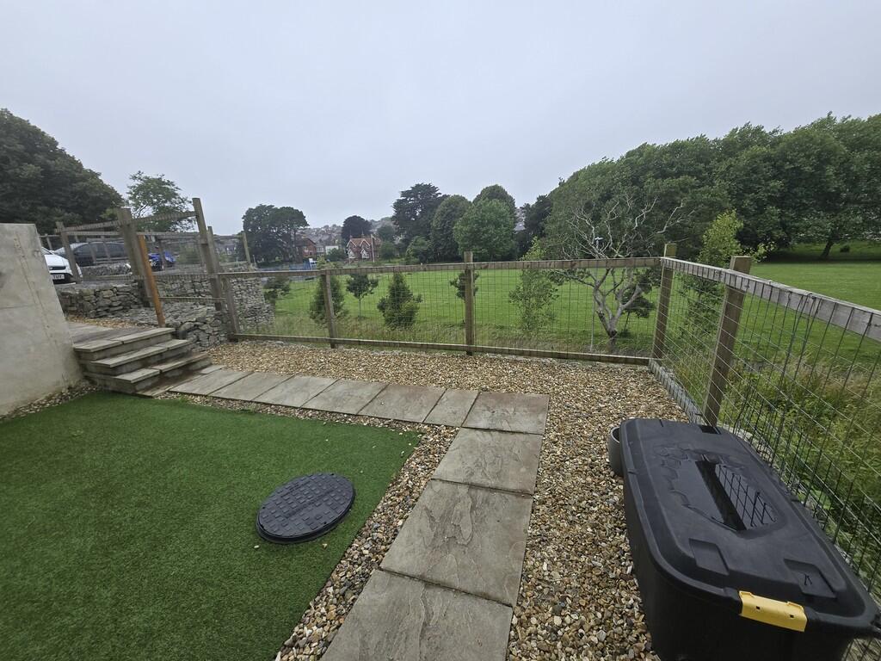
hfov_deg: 106.2
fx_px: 331
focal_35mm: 13
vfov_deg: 89.9
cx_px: 440
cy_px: 330
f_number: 2.2
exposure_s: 1/476
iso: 25
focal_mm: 1.7
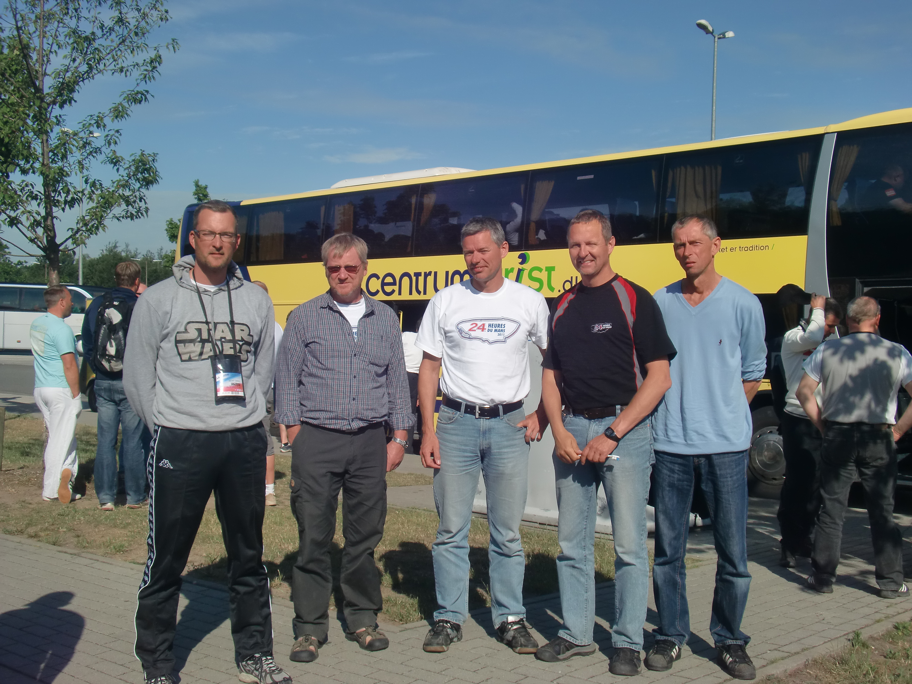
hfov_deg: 42.9
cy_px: 342
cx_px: 456
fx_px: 1159
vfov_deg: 32.9
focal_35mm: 44
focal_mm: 7.91
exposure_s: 1/200
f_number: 10
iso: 64
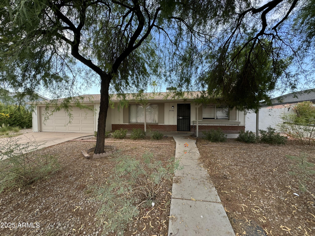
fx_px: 127
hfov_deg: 102.1
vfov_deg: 85.7
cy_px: 118
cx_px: 158
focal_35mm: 14
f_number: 2.2
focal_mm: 2.22
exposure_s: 1/131
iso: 40
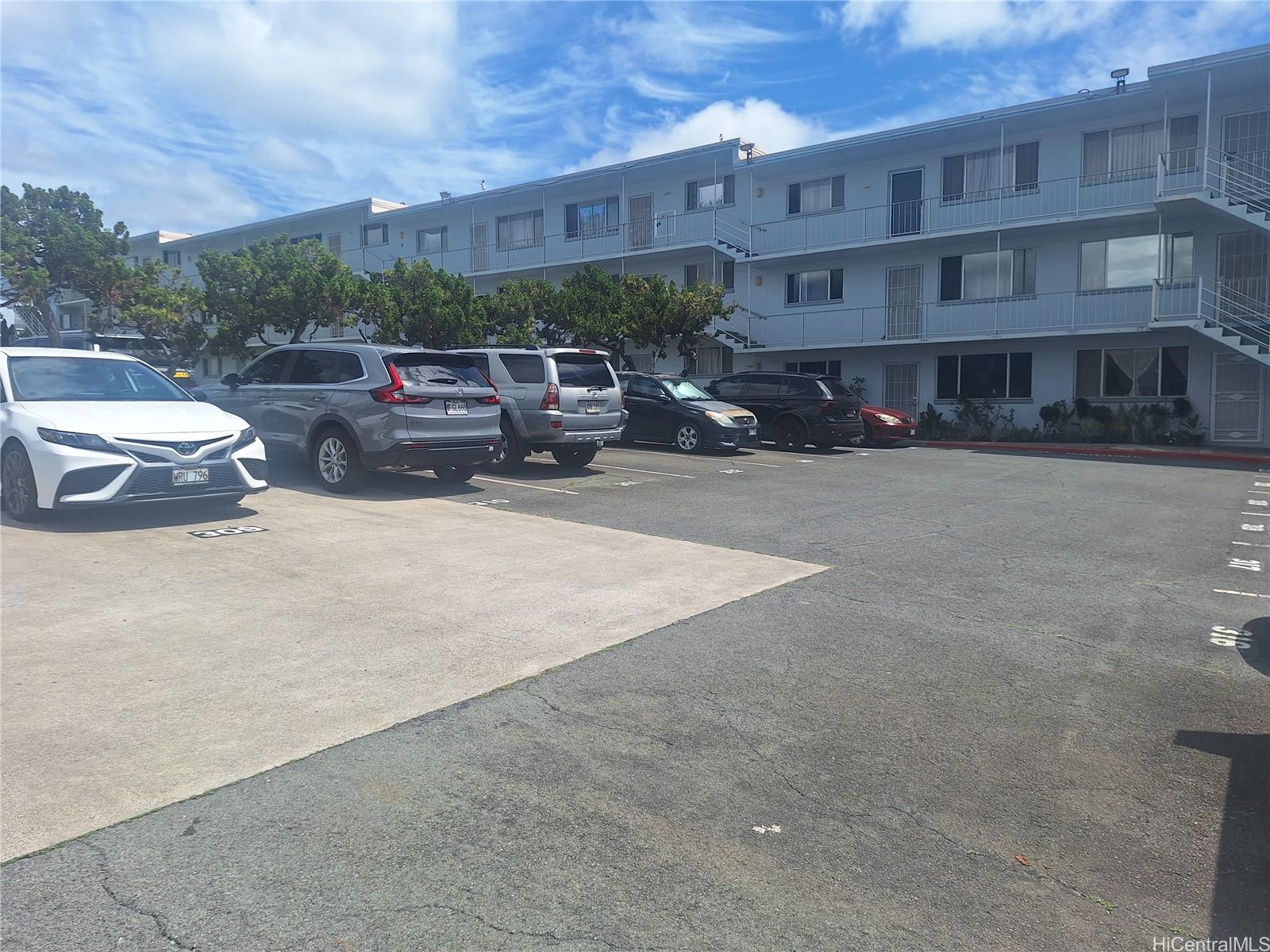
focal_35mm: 23
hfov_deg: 73.9
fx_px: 844
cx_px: 635
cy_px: 476
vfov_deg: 58.9
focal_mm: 5.54
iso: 40
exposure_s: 1/3846
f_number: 1.8
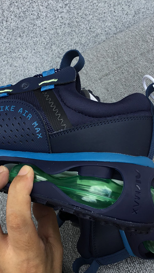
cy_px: 137
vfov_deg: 44.6
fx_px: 334
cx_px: 63
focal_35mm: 46
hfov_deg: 25.9
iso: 25
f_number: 2.4
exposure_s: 1/201
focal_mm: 3.3
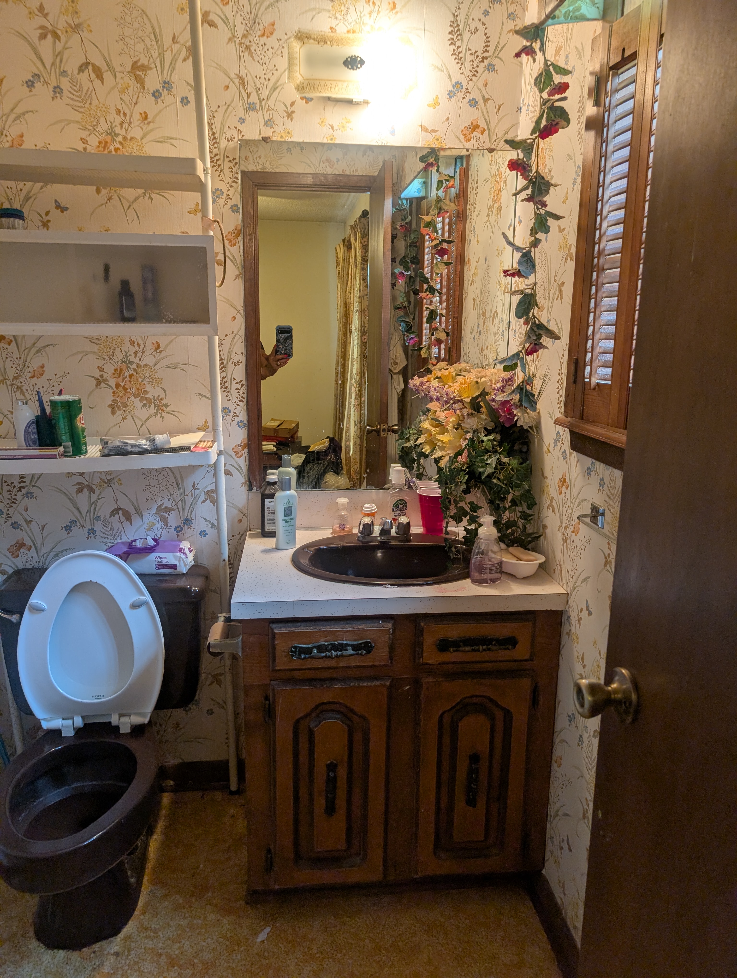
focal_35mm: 24
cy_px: 489
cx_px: 368
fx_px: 680
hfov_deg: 56.9
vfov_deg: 71.5
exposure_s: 1/24
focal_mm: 6.9
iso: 26
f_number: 1.68
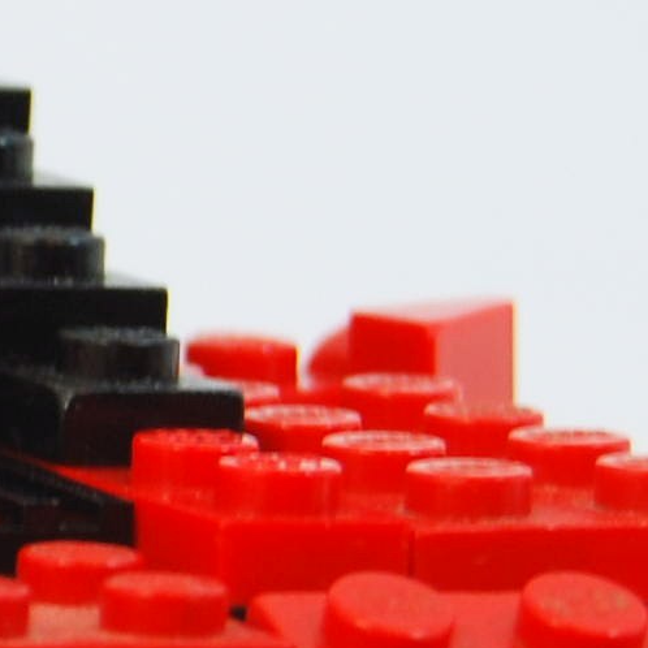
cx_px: -653
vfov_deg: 3.2
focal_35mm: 546
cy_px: 312
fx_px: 11570
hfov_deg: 3.2
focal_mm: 55
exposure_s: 1/60
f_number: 6.3
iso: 200
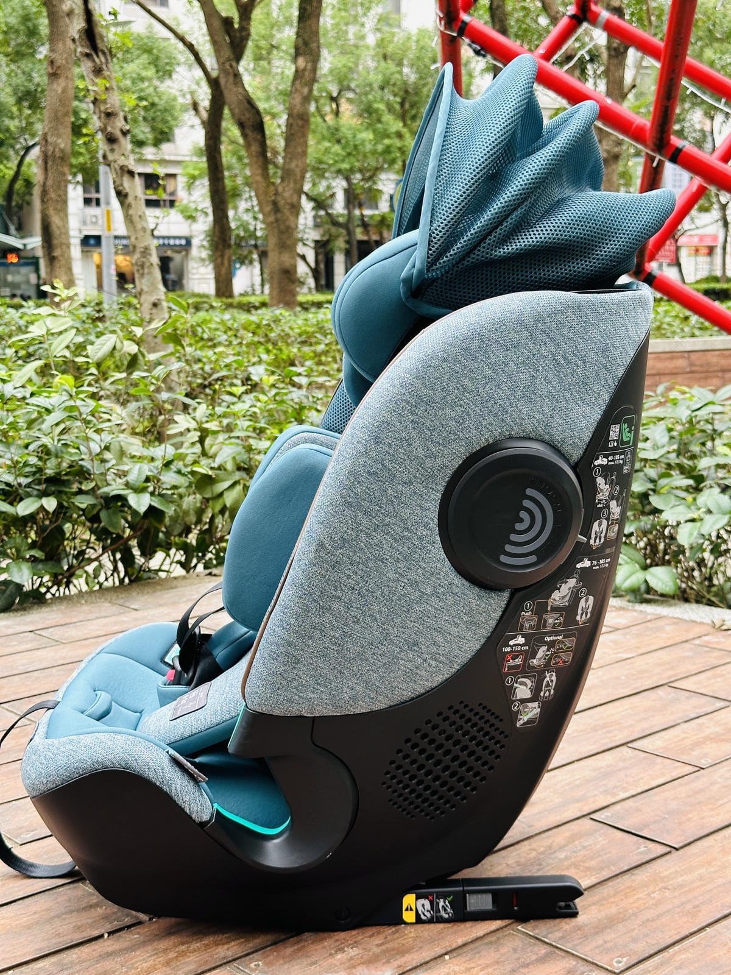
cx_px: 366
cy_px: 488
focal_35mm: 48
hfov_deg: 30.3
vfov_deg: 39.7
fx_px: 1352
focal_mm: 6.86
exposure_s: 1/75
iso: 80
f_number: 1.78
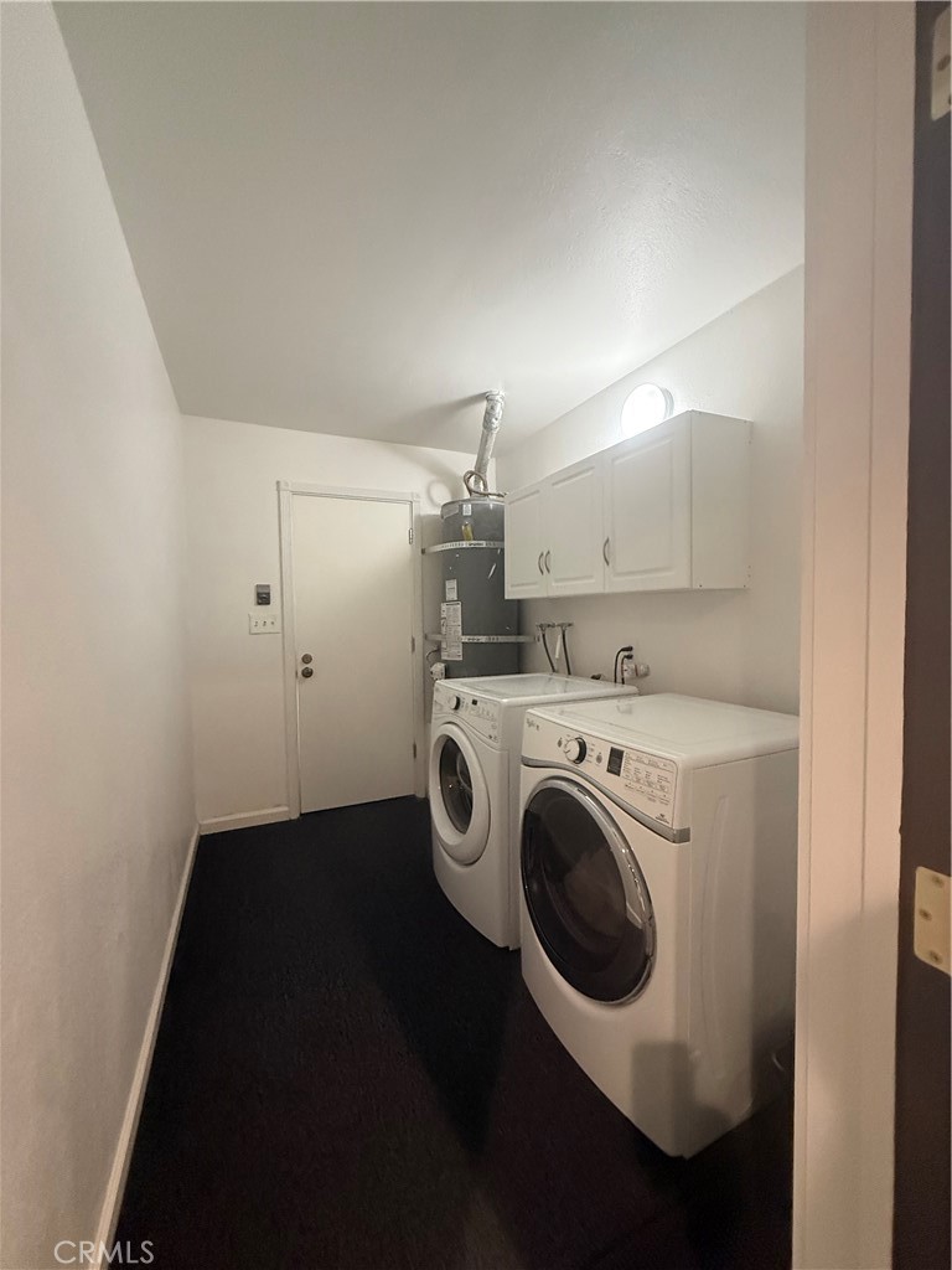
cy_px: 635
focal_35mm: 14
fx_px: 513
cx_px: 476
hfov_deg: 85.7
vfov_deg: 102.1
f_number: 2.2
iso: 640
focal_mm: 2.22
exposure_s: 1/60
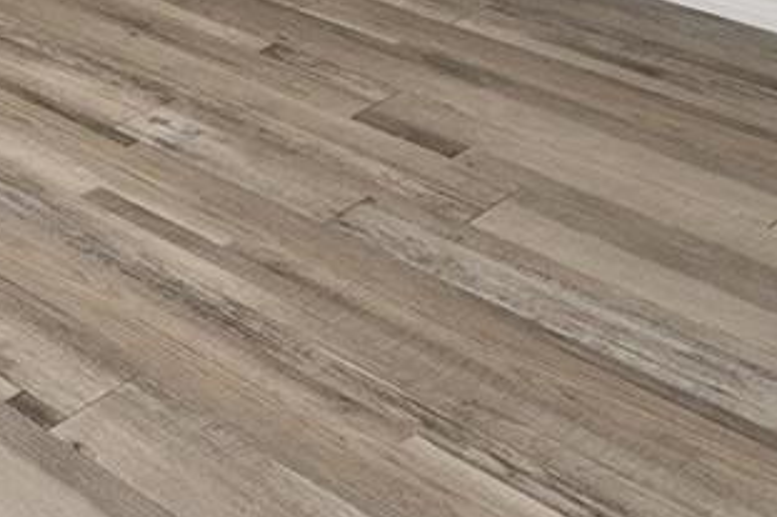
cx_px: -480
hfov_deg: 21.8
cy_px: -647
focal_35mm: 72
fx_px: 1553
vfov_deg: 14.2
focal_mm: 14
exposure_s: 1/6
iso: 320
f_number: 7.1
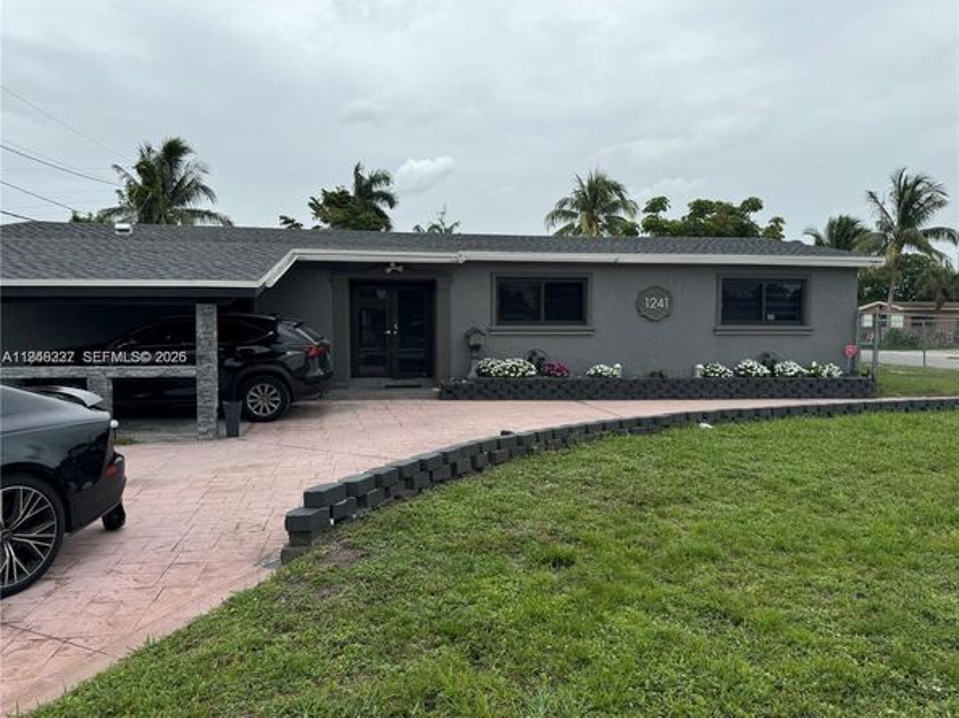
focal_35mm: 24
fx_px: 665
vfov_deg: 56.8
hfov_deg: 71.6
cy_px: 359
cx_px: 480
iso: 80
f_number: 1.78
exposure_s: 1/5814
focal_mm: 6.76
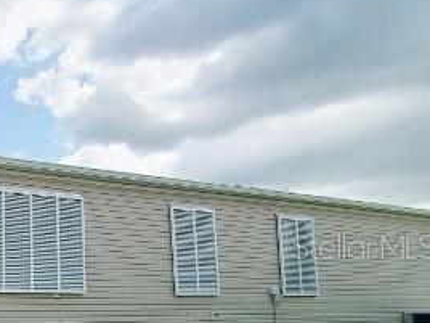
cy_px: 246
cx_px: -71
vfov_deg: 43.8
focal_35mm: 31
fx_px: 385
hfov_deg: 42.0
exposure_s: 1/1429
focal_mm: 1.8
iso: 50
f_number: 2.2
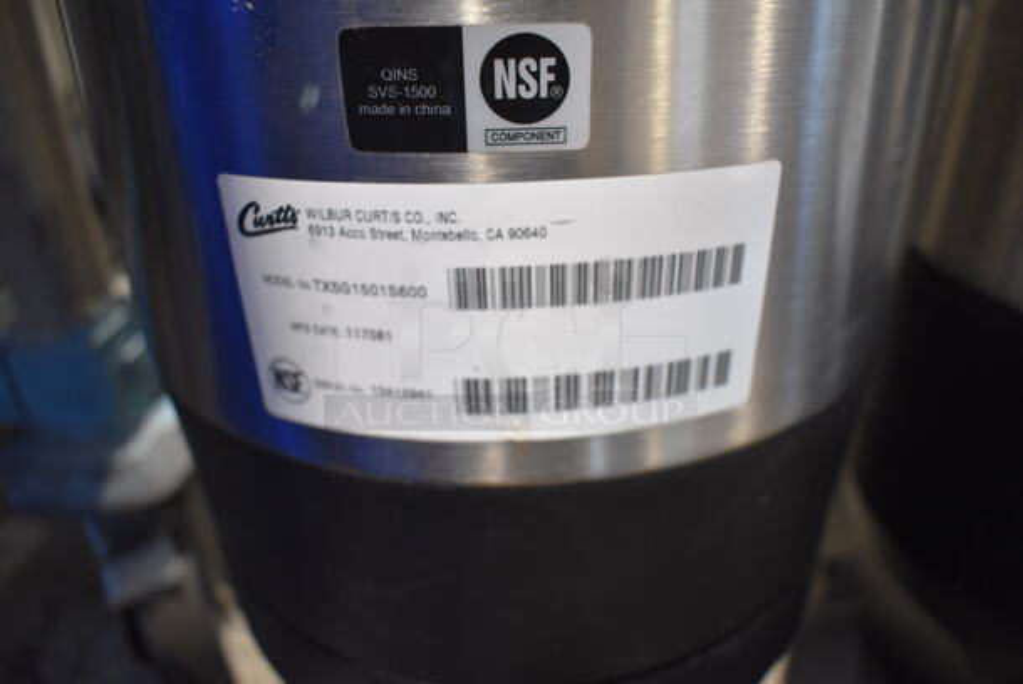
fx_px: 768
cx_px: 512
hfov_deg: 67.3
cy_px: 342
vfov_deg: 48.0
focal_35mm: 27
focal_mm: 18
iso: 2000
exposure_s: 1/60
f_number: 4
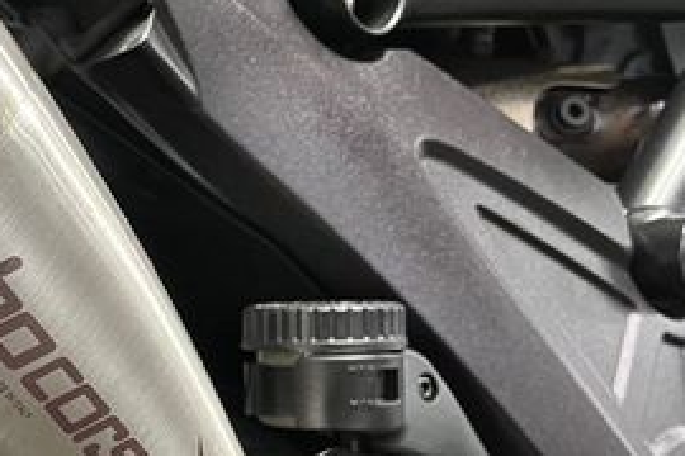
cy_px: 377
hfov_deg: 28.8
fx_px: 1218
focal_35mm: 64
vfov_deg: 20.9
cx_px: -46
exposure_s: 1/50
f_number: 1.6
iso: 400
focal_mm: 5.1
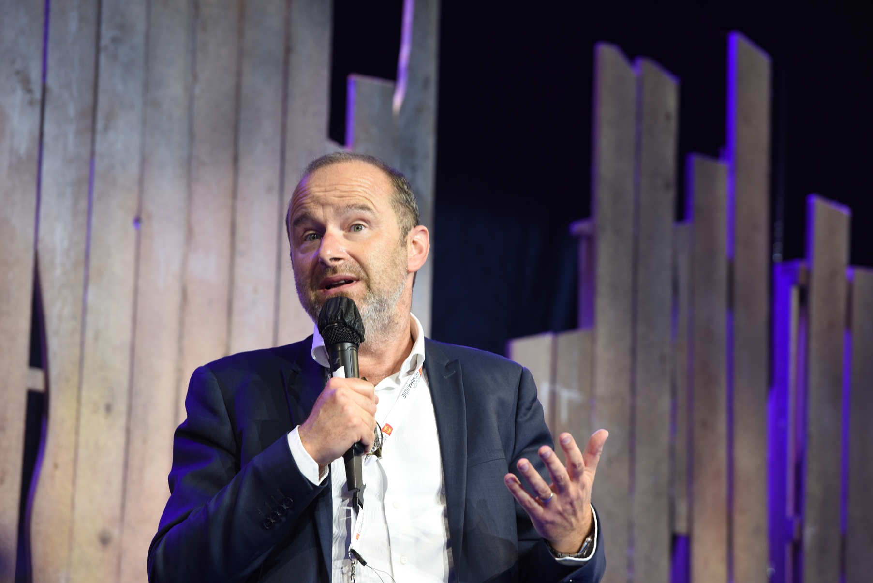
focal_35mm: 175
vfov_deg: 7.9
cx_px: 436
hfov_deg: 11.7
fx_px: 4245
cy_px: 292
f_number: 5
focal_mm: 175
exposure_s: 1/100
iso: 800
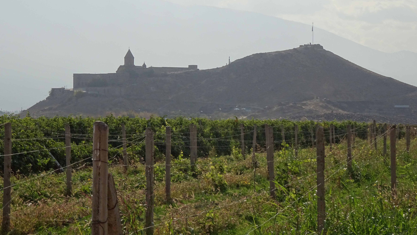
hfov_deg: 18.2
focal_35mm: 118
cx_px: 208
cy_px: 82
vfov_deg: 10.3
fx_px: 1305
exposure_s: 1/500
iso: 80
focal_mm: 18.53
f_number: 6.3
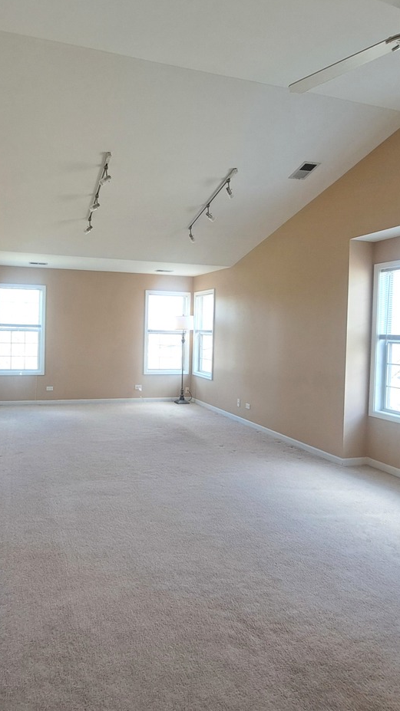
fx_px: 415
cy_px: 342
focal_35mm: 22
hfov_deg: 51.0
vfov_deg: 81.2
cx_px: 151
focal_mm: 1.74
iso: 125
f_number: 2.2
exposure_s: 1/50
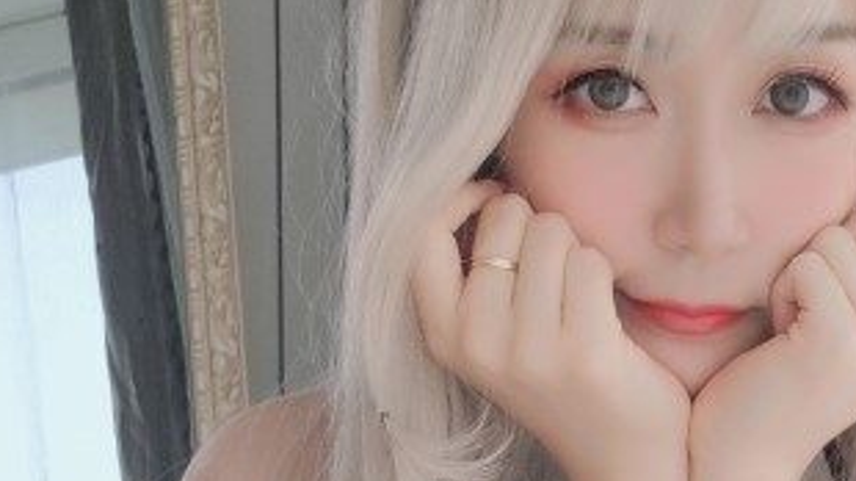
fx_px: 1860
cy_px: 745
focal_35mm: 82
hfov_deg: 25.7
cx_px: 599
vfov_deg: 13.7
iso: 80
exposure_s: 1/667
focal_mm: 4.36
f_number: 1.8
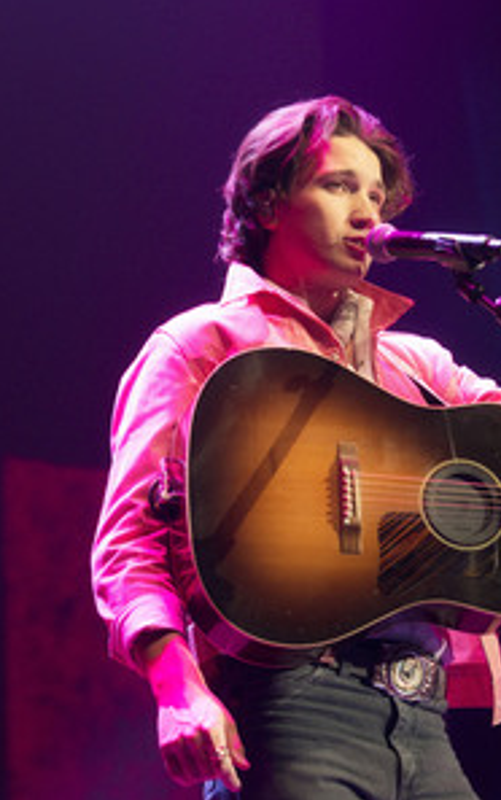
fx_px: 2901
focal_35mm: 133
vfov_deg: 15.7
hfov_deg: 9.8
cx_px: 424
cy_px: 399
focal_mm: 86
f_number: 3.5
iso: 1600
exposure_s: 1/200
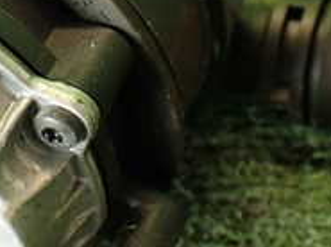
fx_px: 993
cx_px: 48
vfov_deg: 14.1
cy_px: 34
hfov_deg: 18.7
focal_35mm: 104
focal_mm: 5.79
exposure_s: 1/40
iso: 200
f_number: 2.4
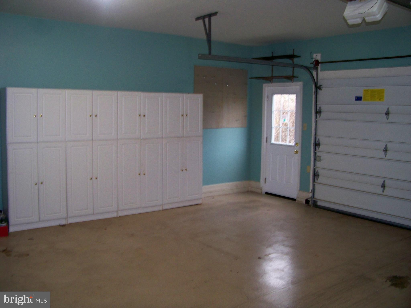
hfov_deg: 55.4
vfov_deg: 42.9
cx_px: 206
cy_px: 154
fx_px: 392
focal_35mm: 33
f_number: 2.8
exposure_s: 1/30
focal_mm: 5.85
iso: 200
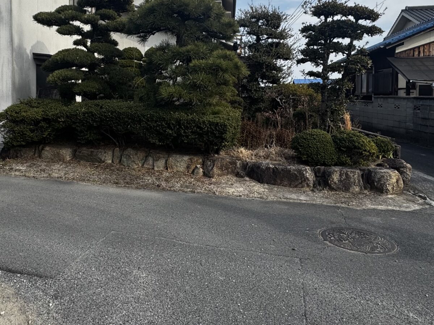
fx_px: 376
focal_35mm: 30
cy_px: 102
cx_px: 145
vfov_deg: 45.9
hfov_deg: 58.6
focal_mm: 2.22
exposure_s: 1/713
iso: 40
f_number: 2.2
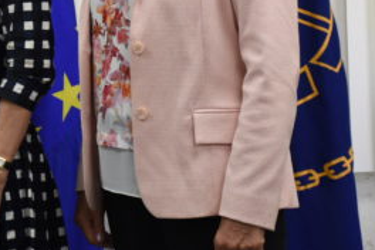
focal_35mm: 191
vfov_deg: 7.1
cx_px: -155
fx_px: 1994
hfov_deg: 10.4
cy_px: -71
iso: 400
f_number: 5.6
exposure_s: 1/50
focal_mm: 45
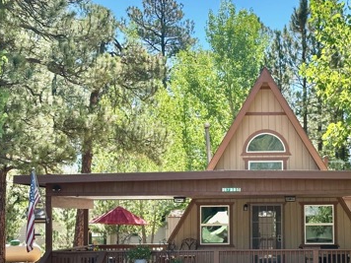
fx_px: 821
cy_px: 173
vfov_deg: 18.2
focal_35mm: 81
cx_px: 242
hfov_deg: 24.0
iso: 64
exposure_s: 1/903
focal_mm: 6.86
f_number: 1.78
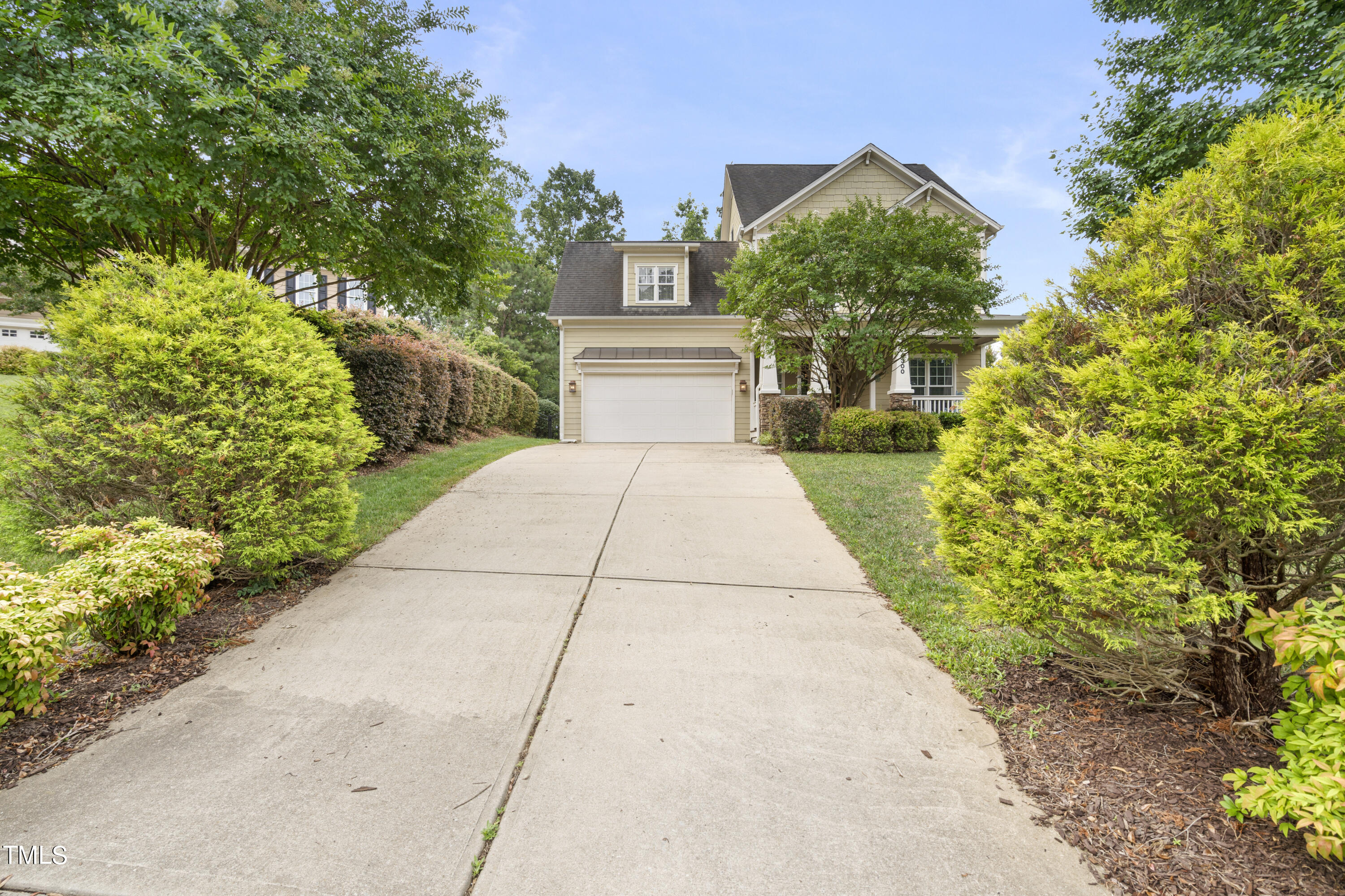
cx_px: 672
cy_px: 448
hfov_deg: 96.7
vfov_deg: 73.7
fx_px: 598
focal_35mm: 16
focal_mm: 16
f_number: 10
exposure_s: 1/30
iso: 160
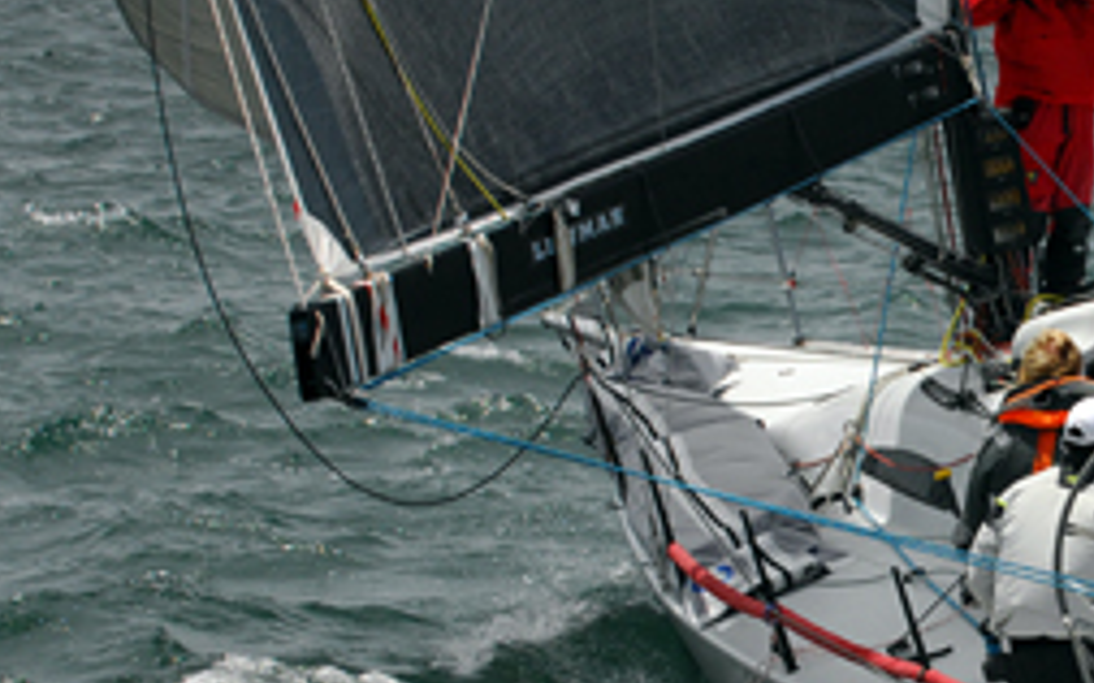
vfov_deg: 4.2
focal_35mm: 311
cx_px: 1237
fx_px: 9270
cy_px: 473
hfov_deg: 6.7
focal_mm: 86
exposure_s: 1/1000
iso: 400
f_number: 7.6
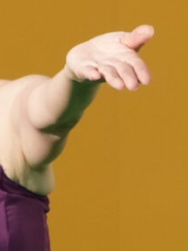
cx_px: 581
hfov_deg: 0.9
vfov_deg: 1.1
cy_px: 208
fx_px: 12547
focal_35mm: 1730
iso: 800
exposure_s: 1/400
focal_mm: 198
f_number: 8
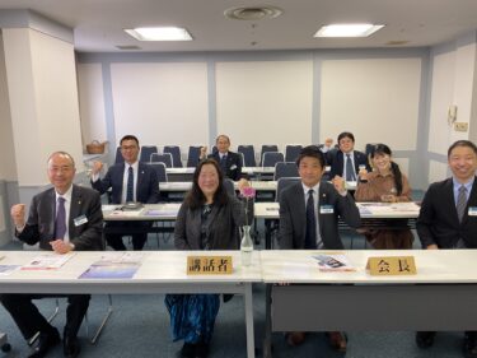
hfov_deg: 61.7
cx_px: 238
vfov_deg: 48.2
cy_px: 179
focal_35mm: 29
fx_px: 399
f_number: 1.8
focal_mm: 3
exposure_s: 1/50
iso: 40
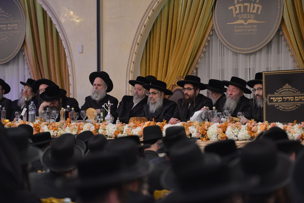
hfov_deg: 15.8
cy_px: 102
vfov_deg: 10.6
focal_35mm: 130
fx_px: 1098
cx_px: 152
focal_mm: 130
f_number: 2.8
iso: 2000
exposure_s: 1/100
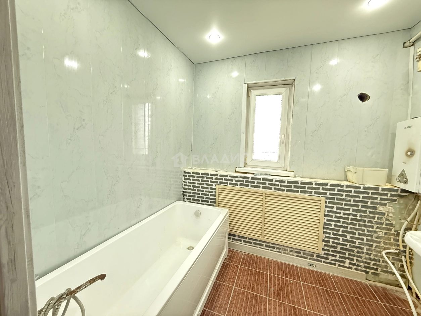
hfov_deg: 102.1
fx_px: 170
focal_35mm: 14
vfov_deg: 85.7
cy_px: 158
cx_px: 210
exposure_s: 1/60
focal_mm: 2.22
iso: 800
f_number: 2.2
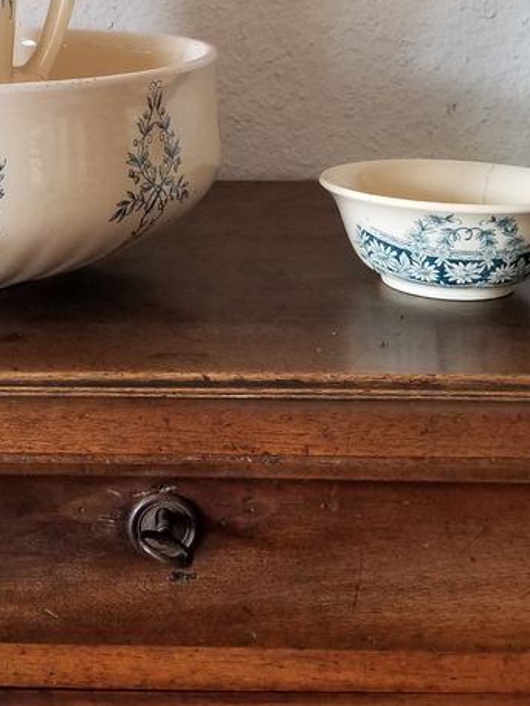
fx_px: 1164
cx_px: 57
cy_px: 59
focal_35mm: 57
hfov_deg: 24.9
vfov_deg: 32.0
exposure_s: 1/40
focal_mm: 4.25
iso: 160
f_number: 1.7
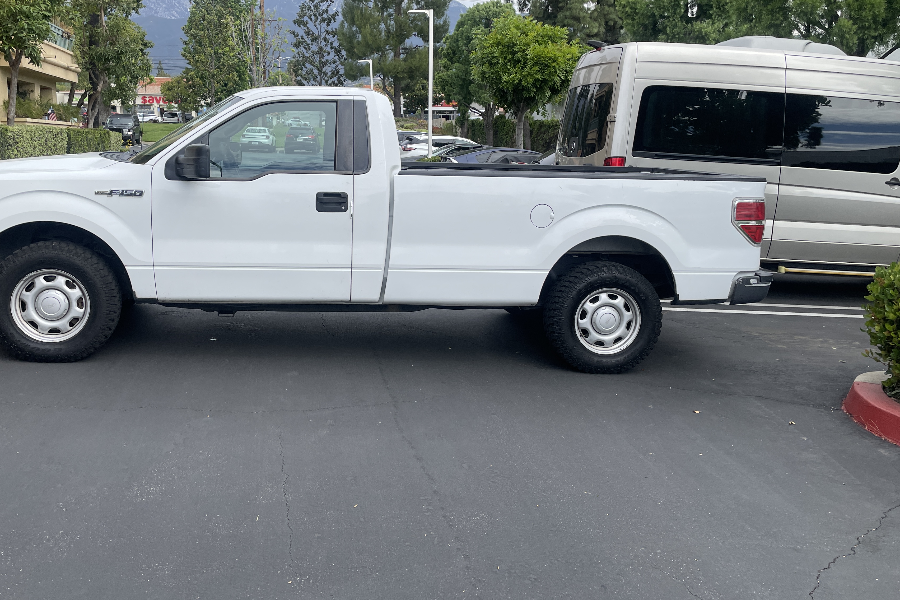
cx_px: 394
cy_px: 261
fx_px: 800
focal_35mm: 32
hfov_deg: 58.5
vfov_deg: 41.0
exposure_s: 1/1916
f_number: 1.6
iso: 32
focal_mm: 4.2
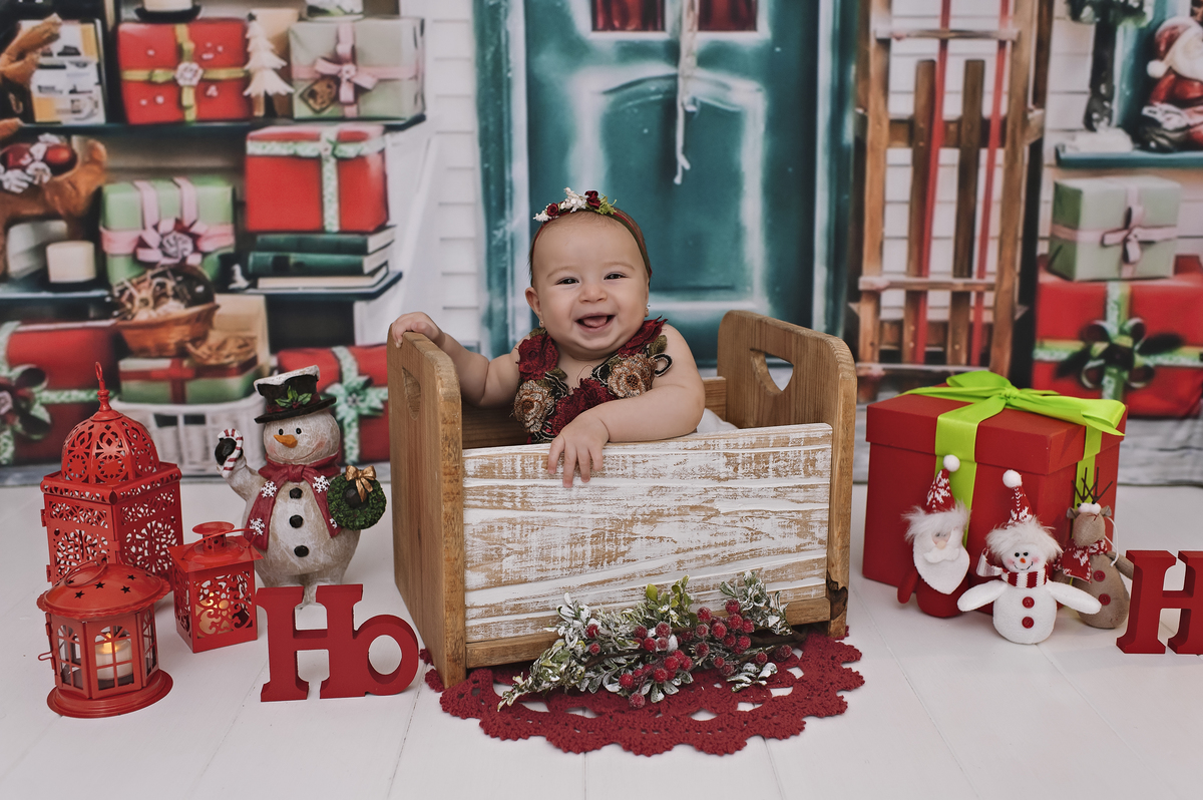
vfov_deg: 37.8
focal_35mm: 35
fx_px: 1169
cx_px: 602
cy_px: 400
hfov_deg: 54.5
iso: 400
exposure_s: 1/200
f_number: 3.2
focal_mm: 35
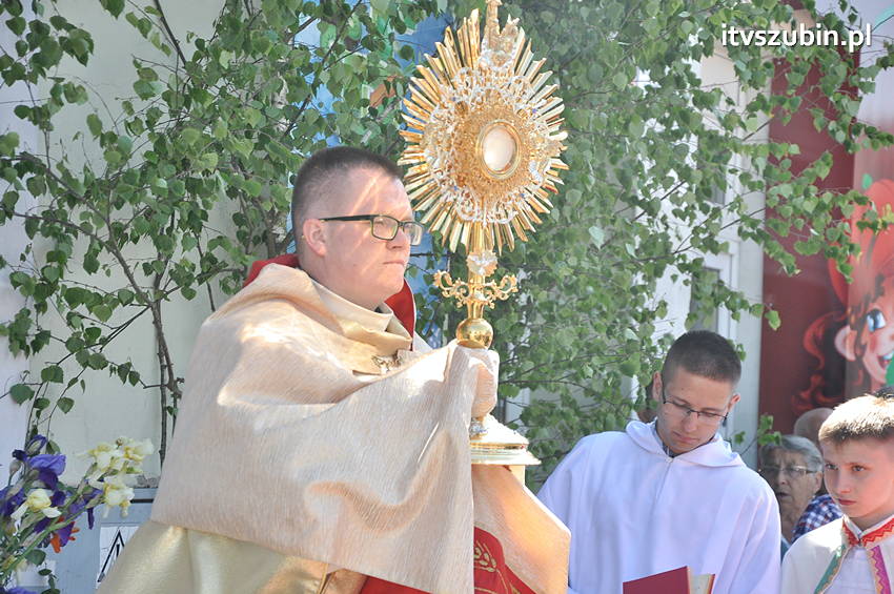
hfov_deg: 21.9
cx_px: 447
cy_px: 297
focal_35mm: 93
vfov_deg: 14.7
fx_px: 2307
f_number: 5.3
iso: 400
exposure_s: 1/400
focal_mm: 62
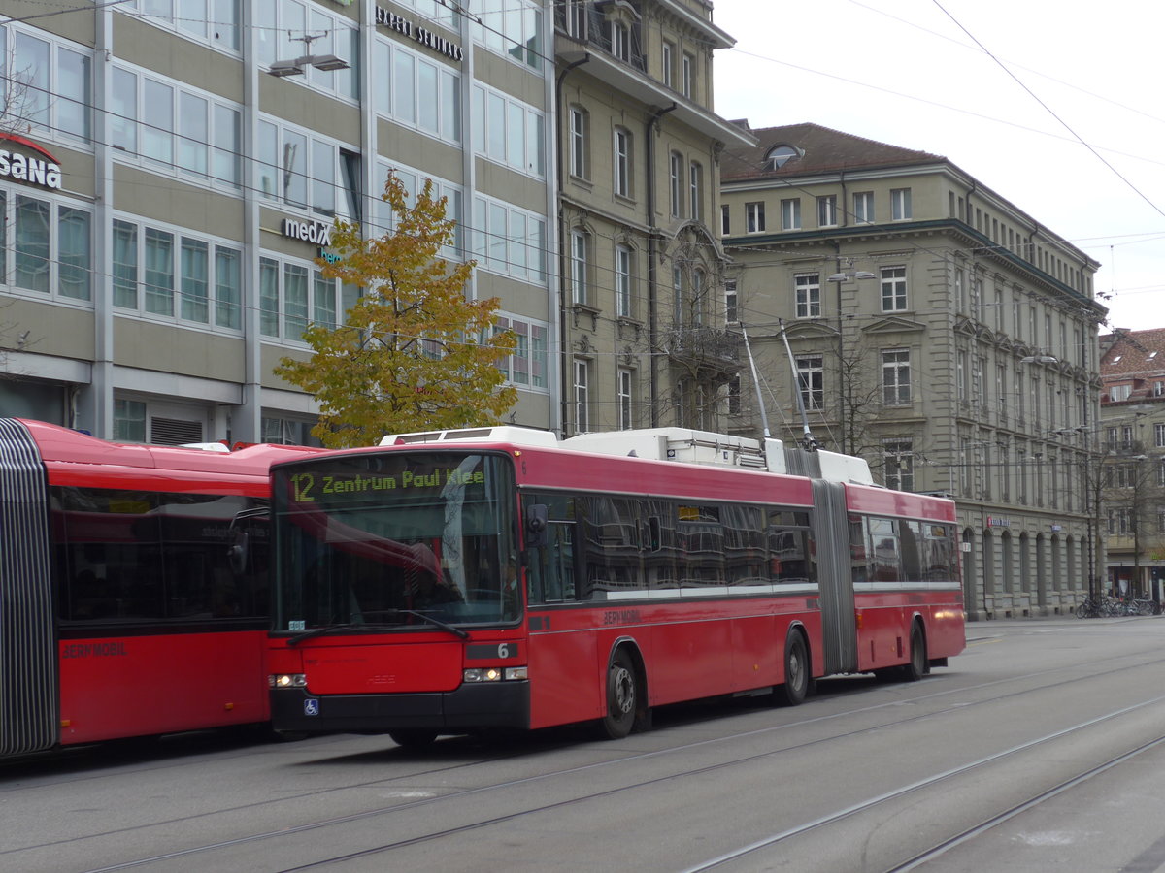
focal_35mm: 66
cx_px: 582
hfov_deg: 29.4
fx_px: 2221
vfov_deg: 22.3
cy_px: 436
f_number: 3.9
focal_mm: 13.4
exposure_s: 1/250
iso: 80
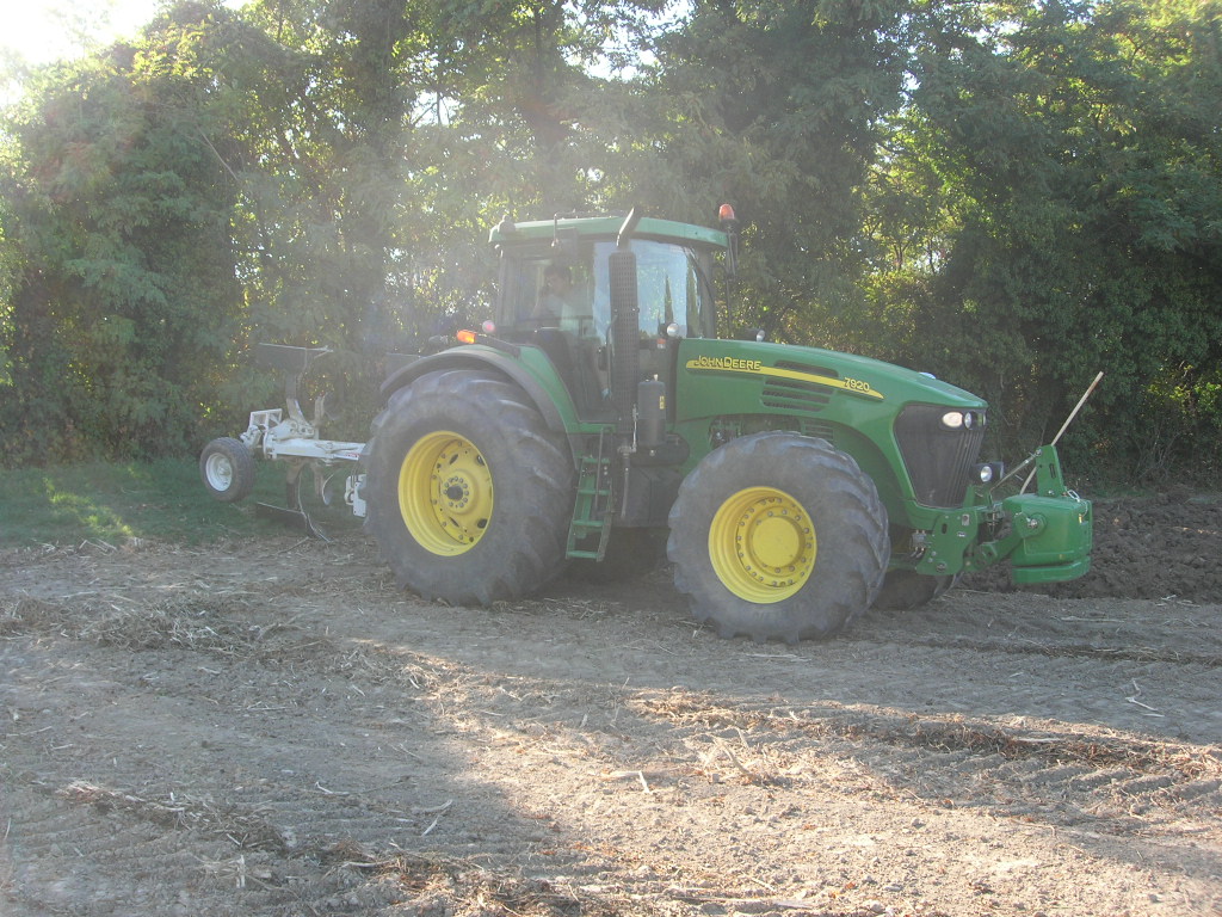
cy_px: 458
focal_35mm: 38
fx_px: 1341
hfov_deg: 49.0
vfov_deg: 37.7
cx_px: 611
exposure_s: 1/91.6
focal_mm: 7.8
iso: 64
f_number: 4.8
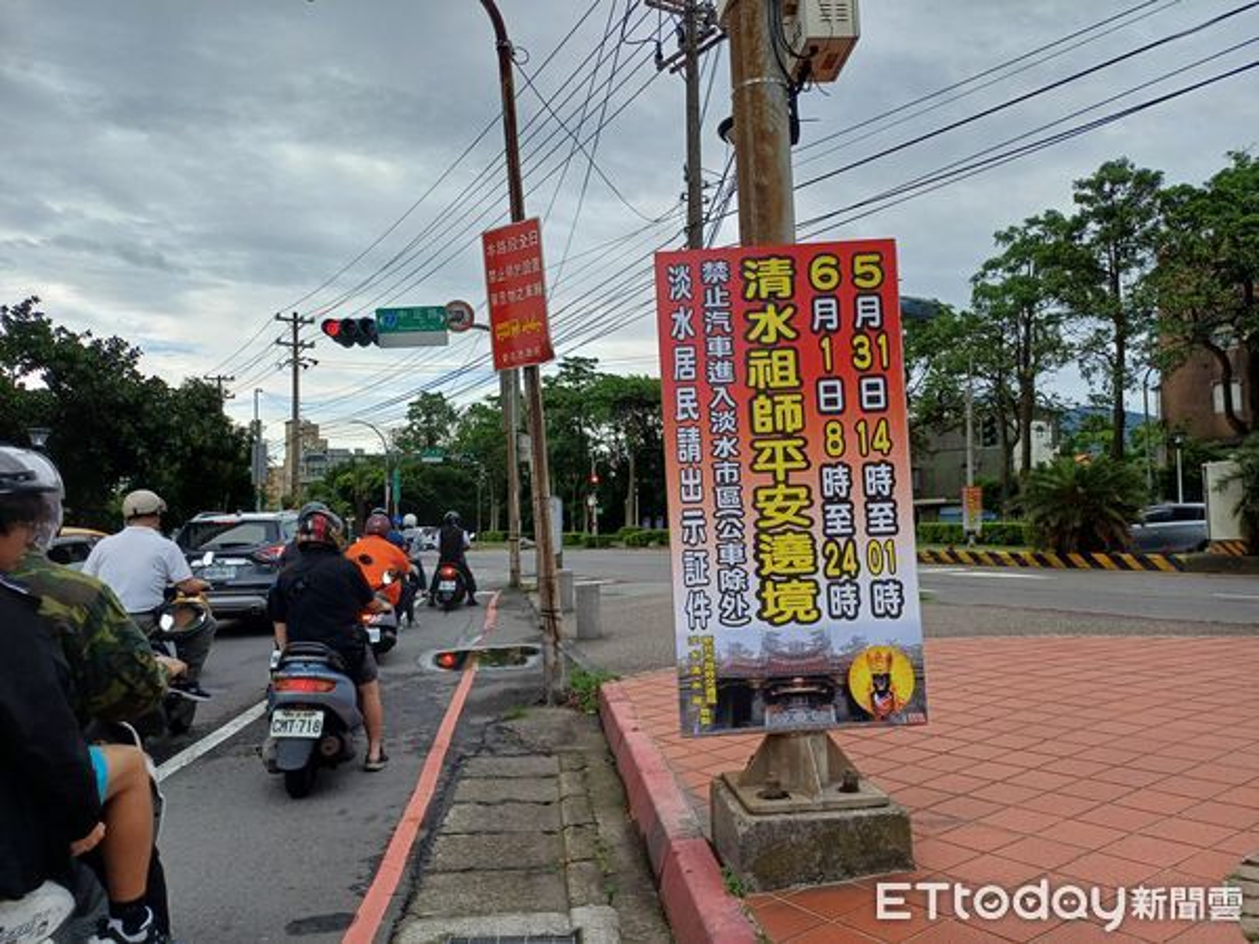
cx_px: 630
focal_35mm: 25
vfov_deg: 54.9
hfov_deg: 69.4
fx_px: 909
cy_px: 472
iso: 50
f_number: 1.8
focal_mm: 4.65
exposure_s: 1/746
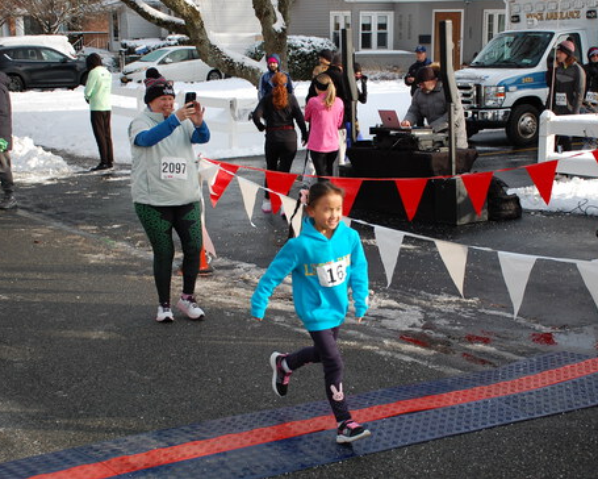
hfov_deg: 31.7
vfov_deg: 25.6
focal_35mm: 60
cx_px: 319
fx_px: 1054
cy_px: 240
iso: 400
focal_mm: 35
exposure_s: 1/1000
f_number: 4.2
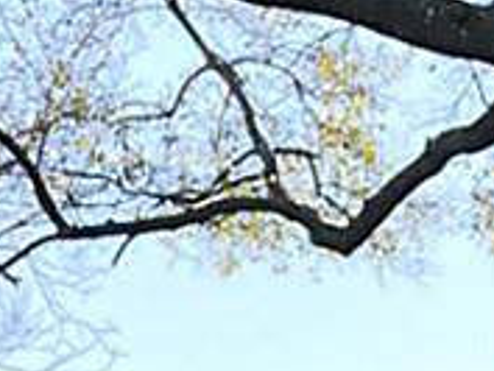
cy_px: 890
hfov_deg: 12.1
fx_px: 2313
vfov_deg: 8.4
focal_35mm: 162
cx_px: 491
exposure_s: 1/389
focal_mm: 3.99
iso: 20
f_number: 1.8
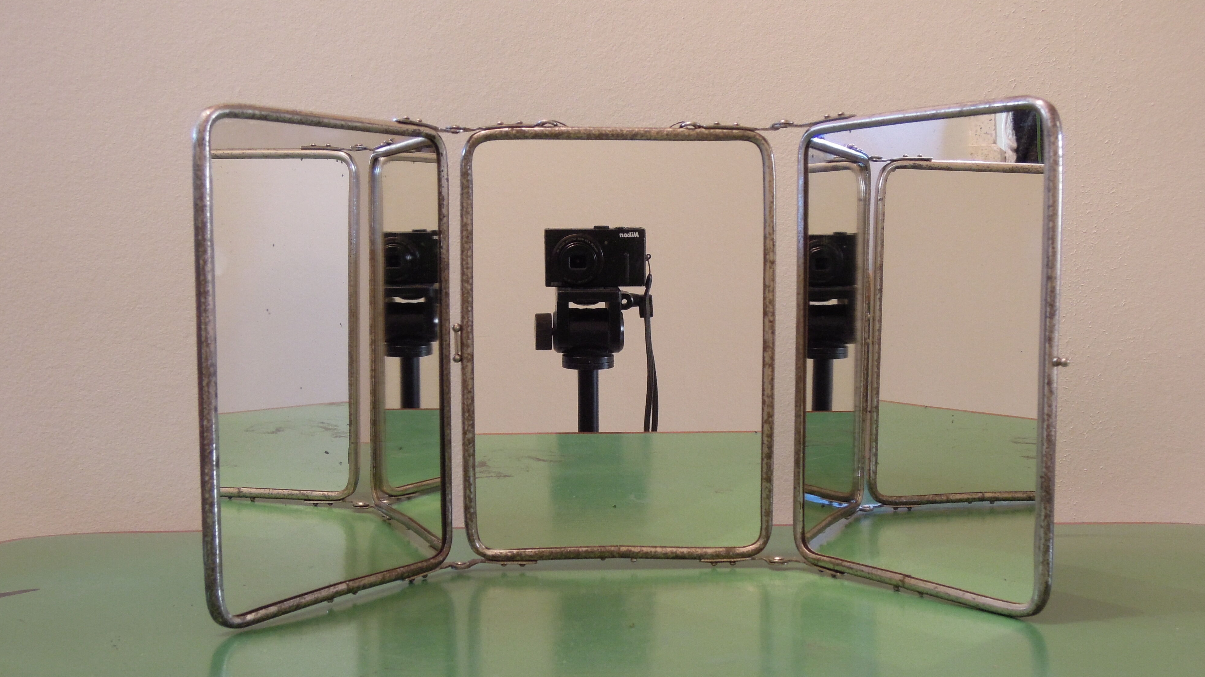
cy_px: 379
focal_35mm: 44
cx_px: 601
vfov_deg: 27.1
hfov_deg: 46.4
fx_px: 1406
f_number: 3.3
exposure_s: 1/13
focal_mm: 7.2
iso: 400
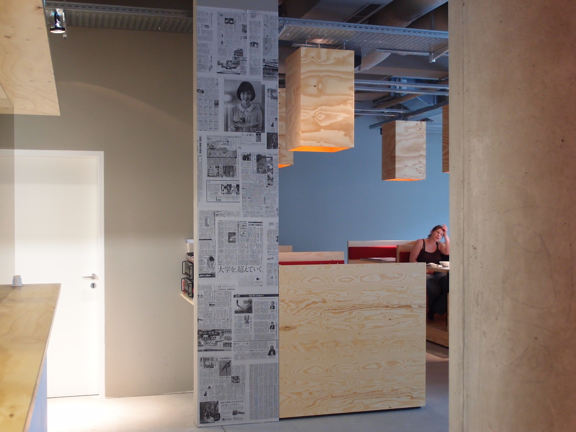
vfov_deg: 35.1
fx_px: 682
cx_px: 288
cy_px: 216
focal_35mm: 41
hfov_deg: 45.8
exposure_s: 1/20
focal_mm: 8.99
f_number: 2
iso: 200
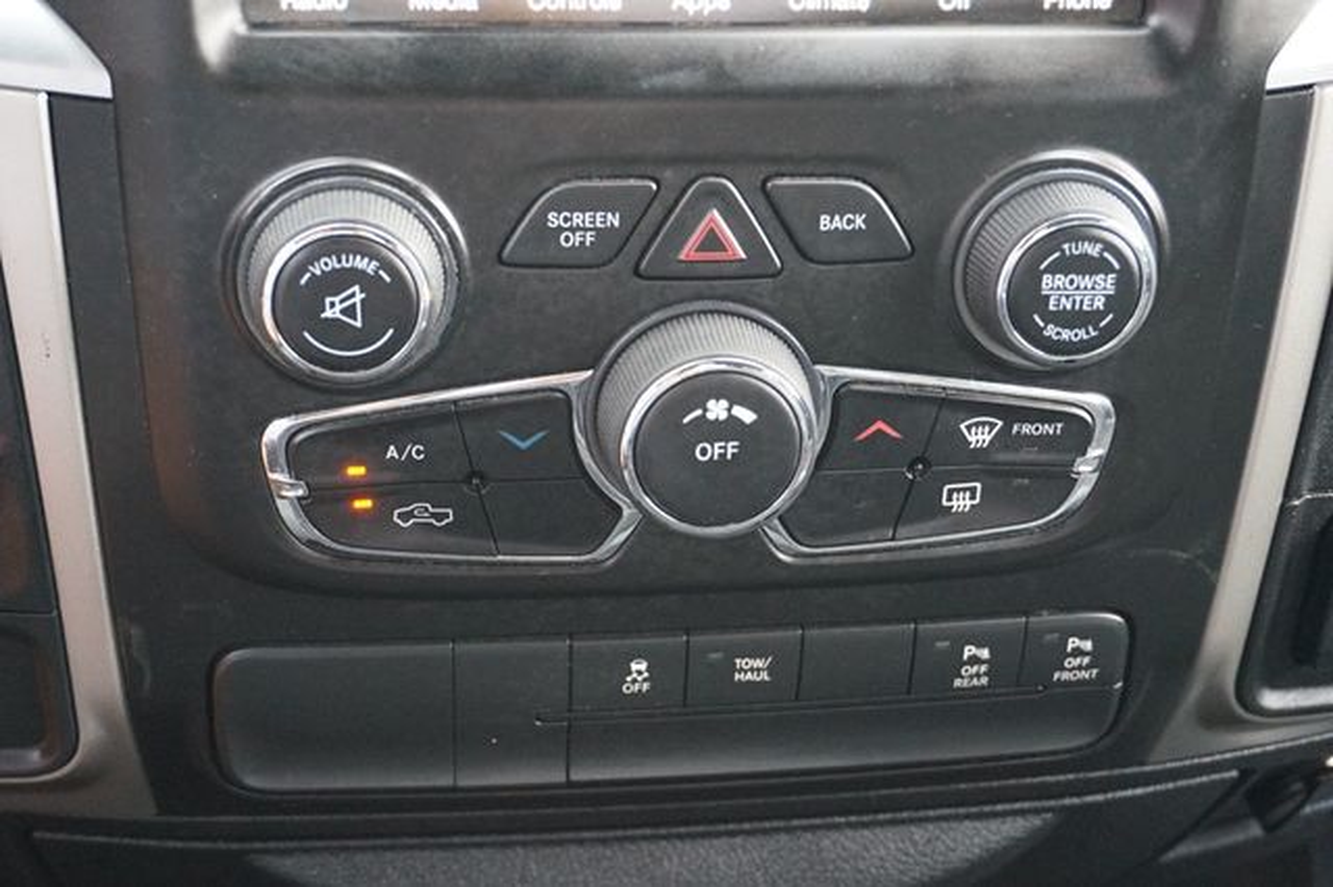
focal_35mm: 51
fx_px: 1887
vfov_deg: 26.5
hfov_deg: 38.9
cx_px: 666
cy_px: 444
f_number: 5
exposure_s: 1/40
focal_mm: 34
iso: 3200
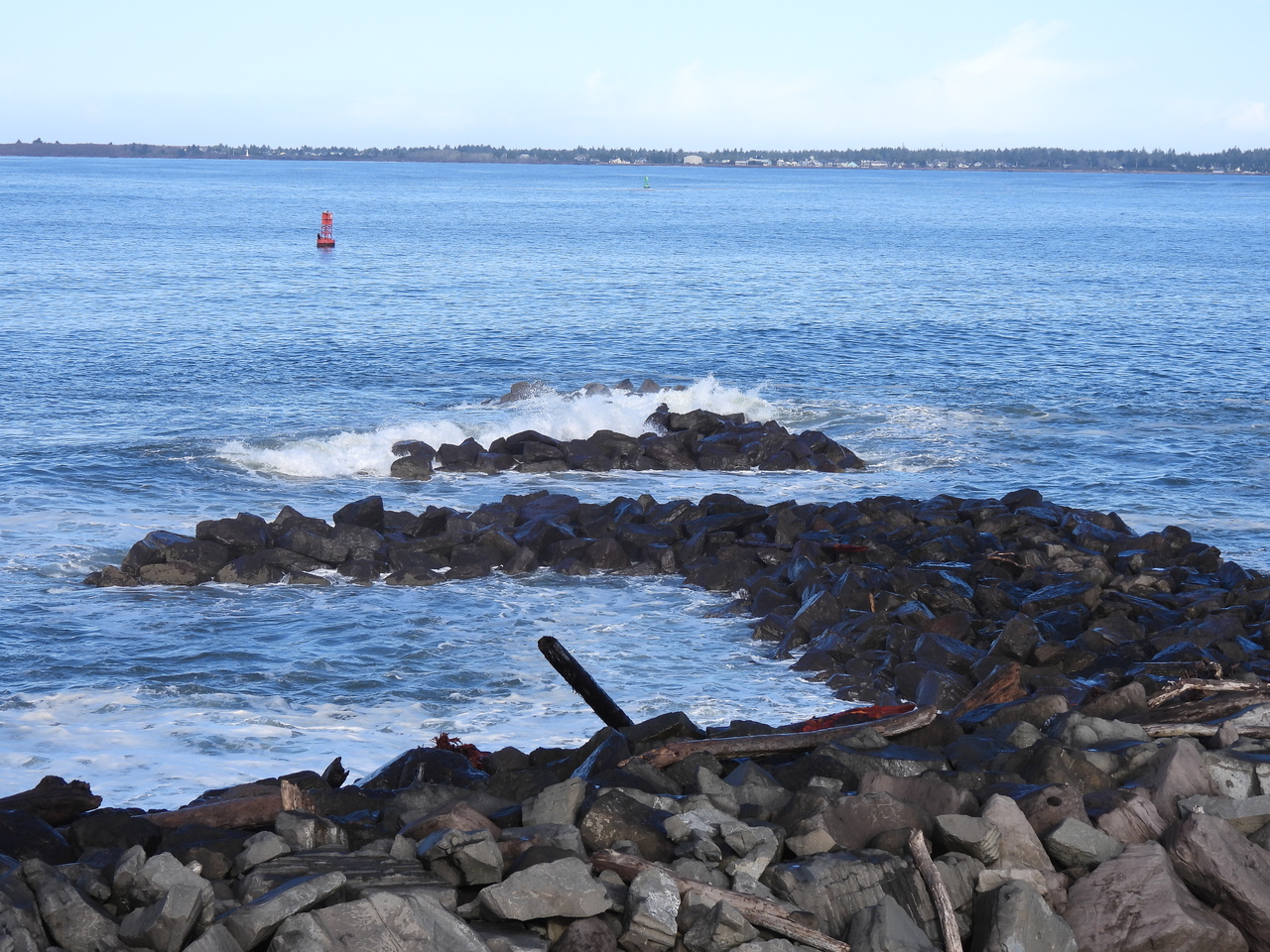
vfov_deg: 17.4
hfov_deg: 23.0
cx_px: 635
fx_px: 3119
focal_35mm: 85
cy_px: 476
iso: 100
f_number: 4
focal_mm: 15.2
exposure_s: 1/800
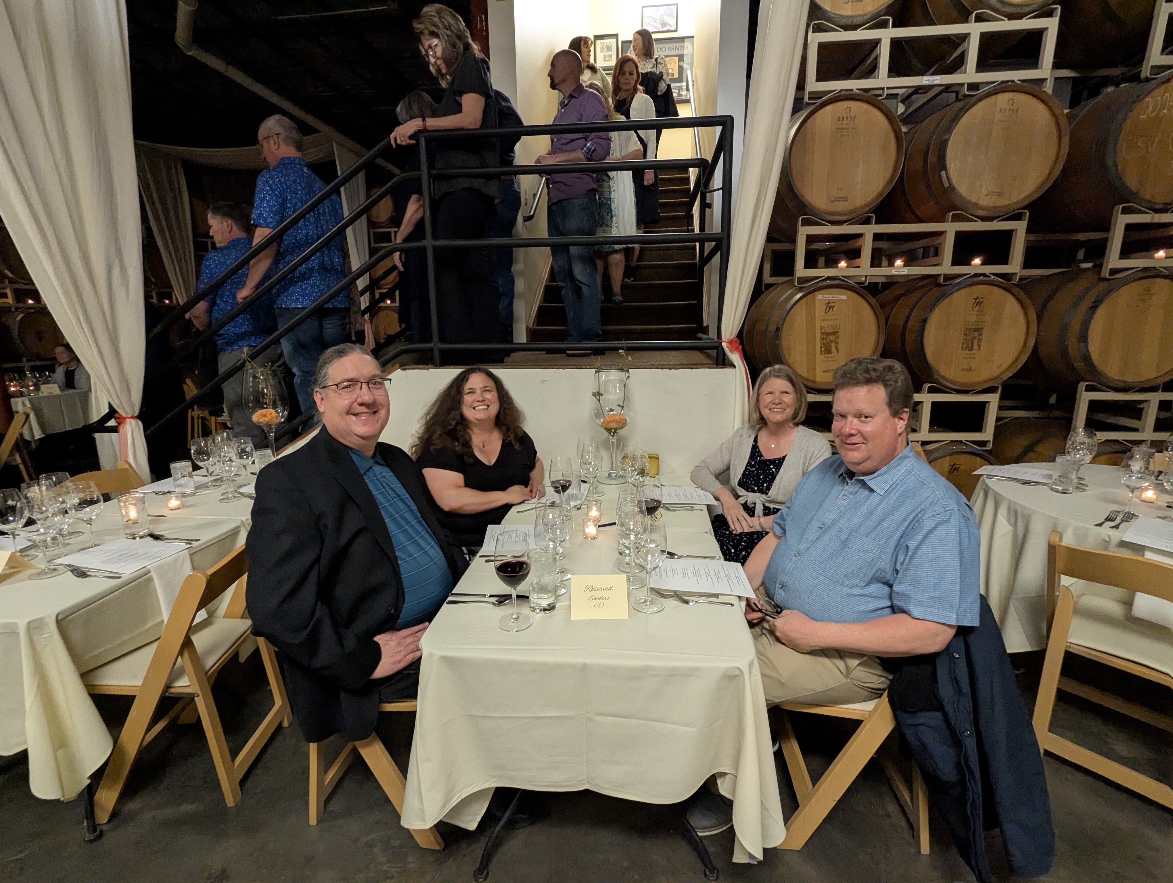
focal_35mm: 16
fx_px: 543
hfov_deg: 94.4
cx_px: 586
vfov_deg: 78.2
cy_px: 442
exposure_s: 1/23.8
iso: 569
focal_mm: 2.35
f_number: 2.2
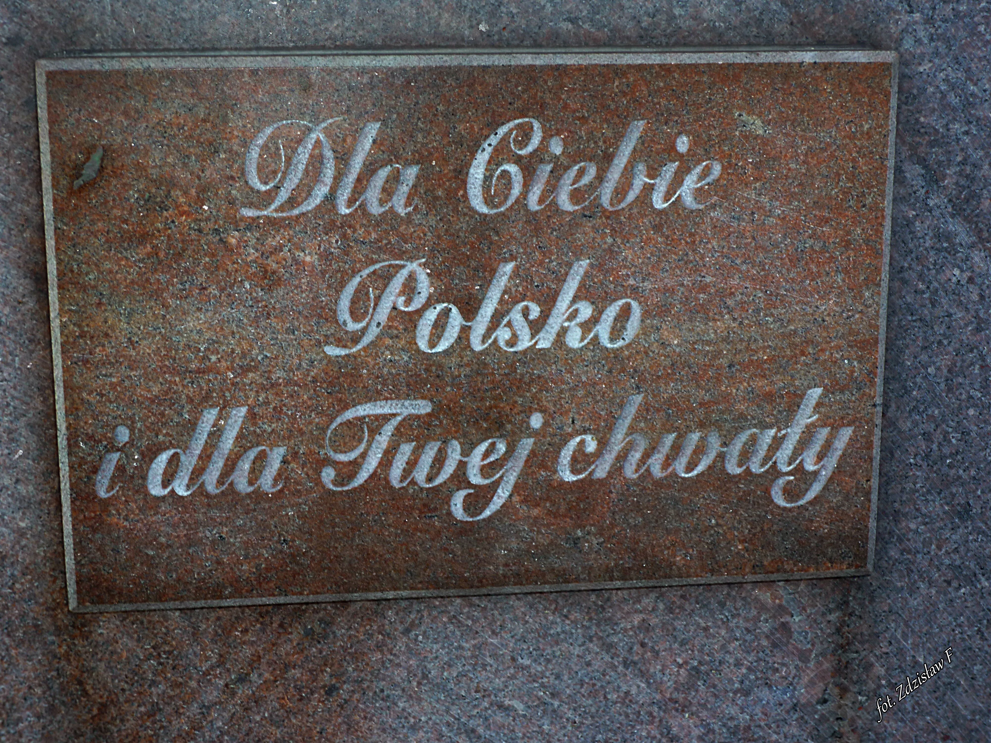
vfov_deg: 22.9
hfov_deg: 30.3
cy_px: 372
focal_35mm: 64
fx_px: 1832
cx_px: 496
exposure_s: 1/40
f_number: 4.9
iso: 80
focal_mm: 11.3
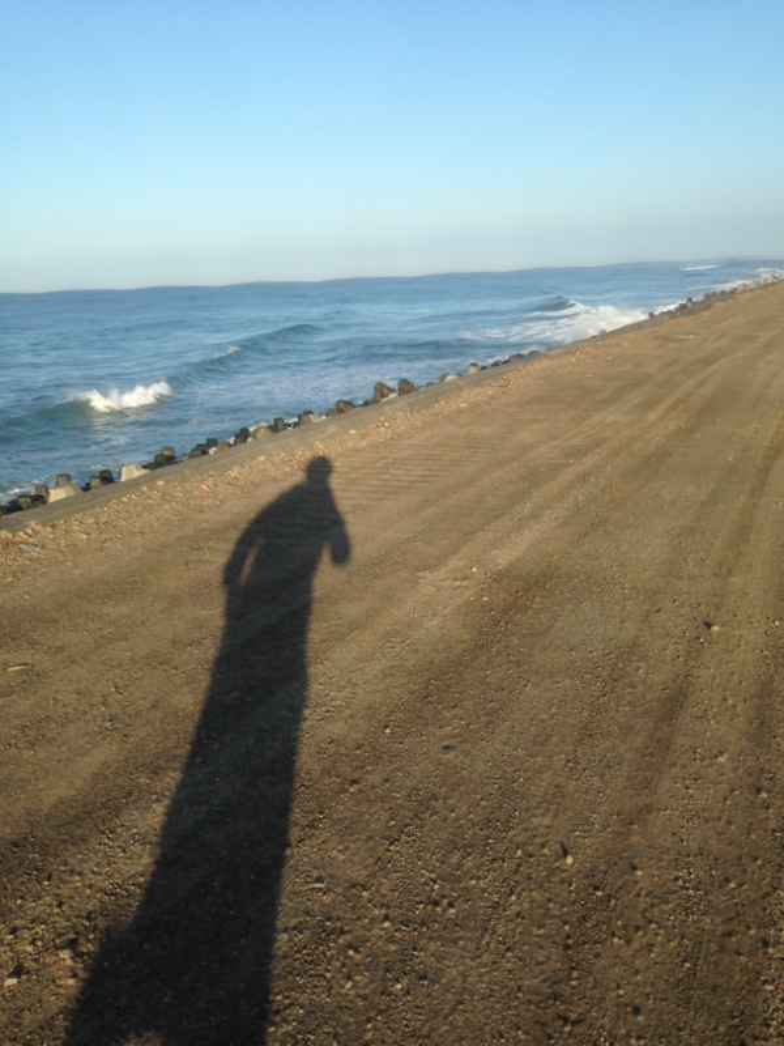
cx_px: 392
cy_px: 523
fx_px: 997
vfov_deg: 55.4
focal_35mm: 33
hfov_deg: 42.9
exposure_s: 1/1043
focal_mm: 4.12
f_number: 2.4
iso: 50
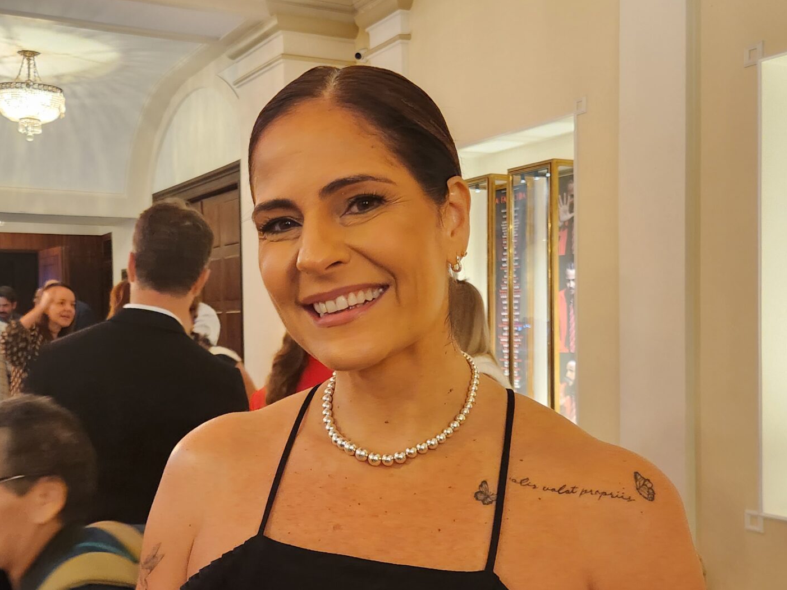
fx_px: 955
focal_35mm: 42
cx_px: 313
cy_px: 331
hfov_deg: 44.6
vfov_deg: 34.3
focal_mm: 5.4
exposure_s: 1/40
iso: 640
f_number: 1.8
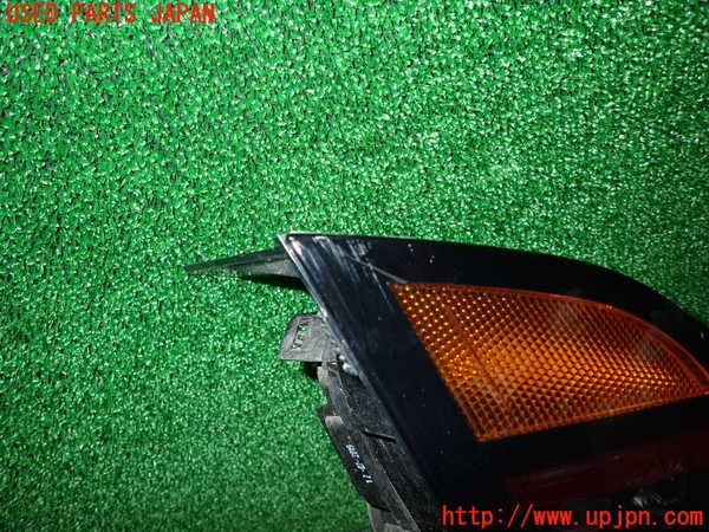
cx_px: 354
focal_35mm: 25
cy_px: 266
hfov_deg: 69.4
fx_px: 512
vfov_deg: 54.9
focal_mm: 4.5
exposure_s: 1/30
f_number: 5.6
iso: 320
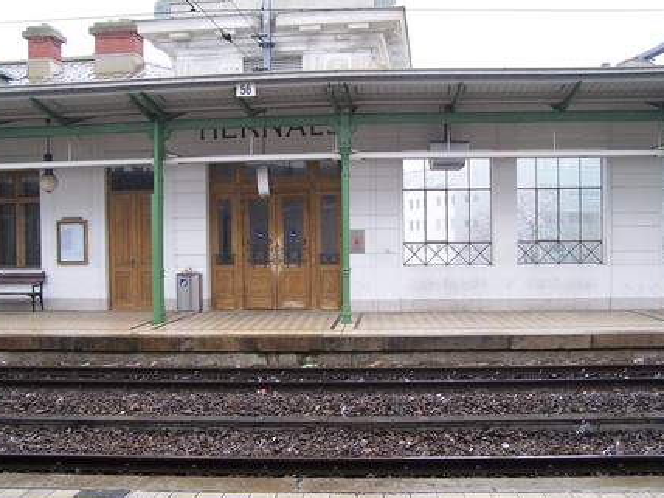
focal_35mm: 40
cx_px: 329
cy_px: 258
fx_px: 767
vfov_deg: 36.0
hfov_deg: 46.8
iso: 80
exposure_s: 1/125
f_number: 2.8
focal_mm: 6.3
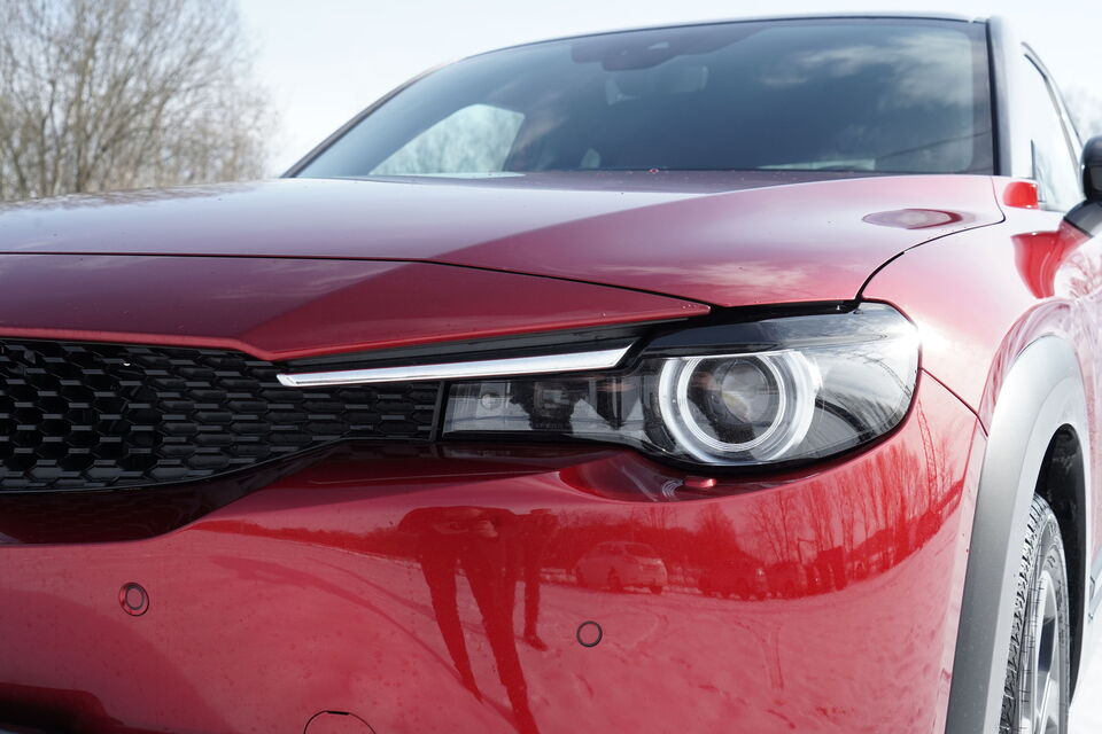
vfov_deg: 33.4
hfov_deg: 48.5
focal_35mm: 40
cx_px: 551
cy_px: 367
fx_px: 1224
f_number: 8
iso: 400
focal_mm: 40
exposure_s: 1/400
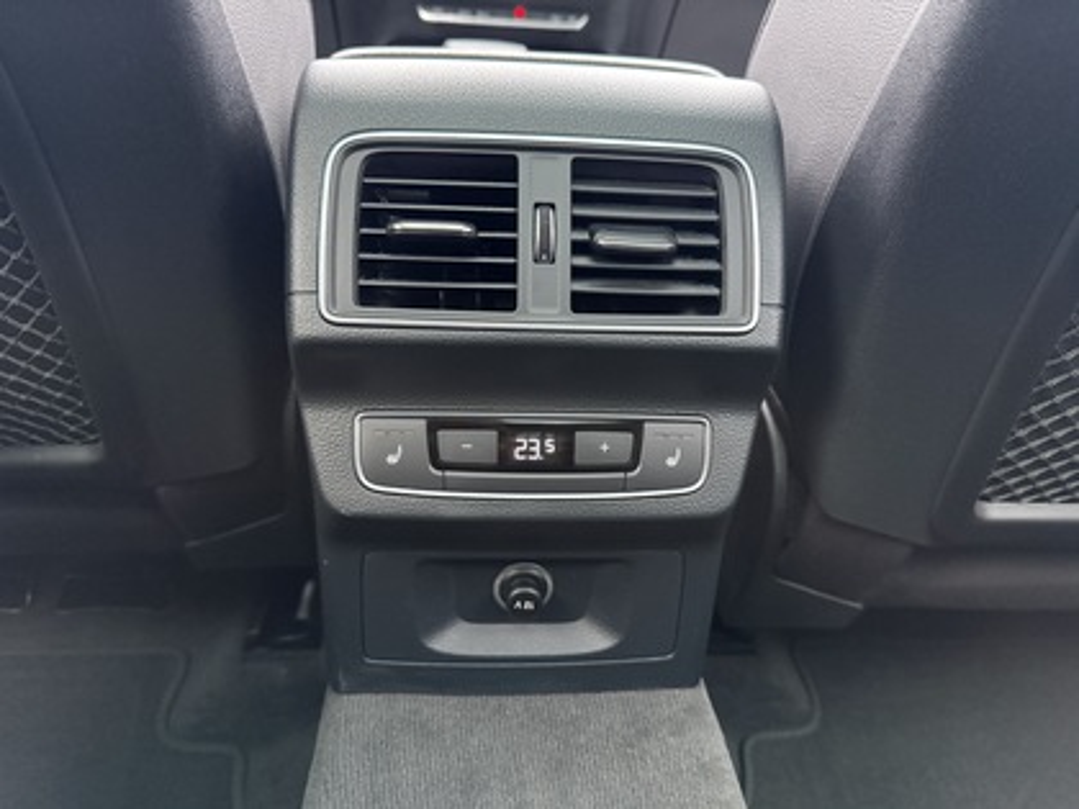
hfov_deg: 71.6
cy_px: 404
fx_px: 748
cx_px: 540
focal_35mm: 24
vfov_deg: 56.8
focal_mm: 6.76
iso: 1000
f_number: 1.78
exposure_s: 1/40
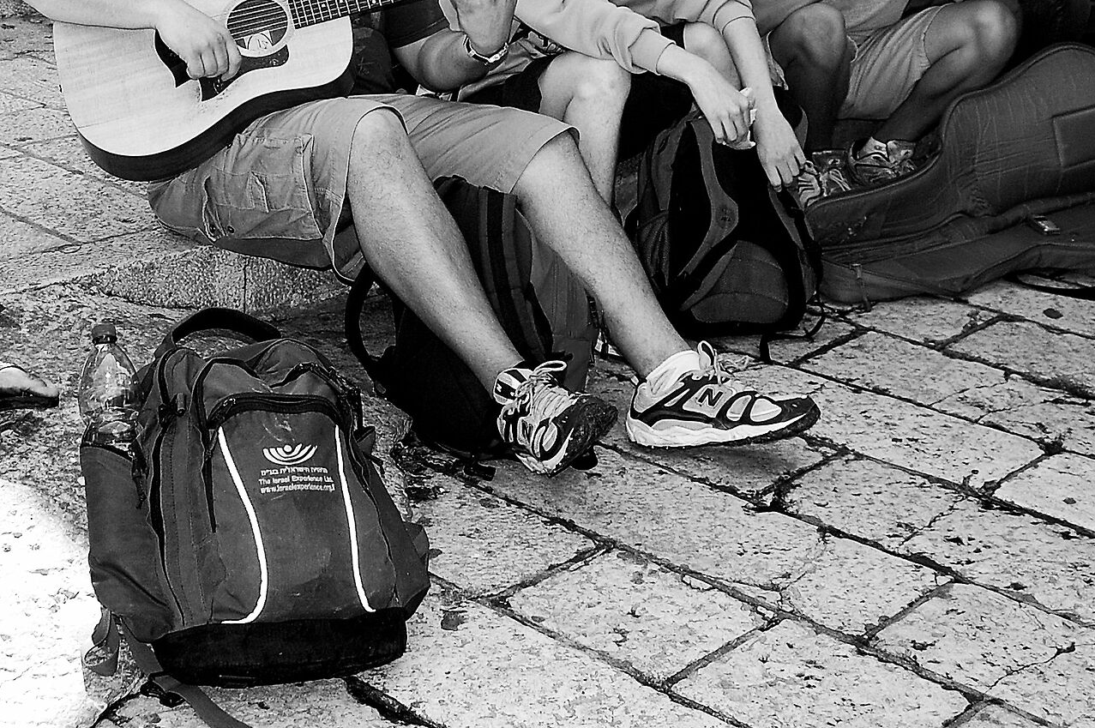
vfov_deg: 21.5
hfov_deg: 32.2
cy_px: 109
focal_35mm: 62
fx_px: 1884
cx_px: 404
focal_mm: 22
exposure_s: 1/500
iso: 400
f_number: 5
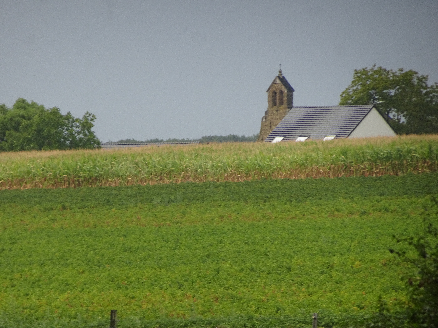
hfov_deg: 4.5
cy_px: 164
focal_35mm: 439
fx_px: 5555
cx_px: 219
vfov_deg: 3.4
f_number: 6.3
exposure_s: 1/250
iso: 125
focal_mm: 75.01
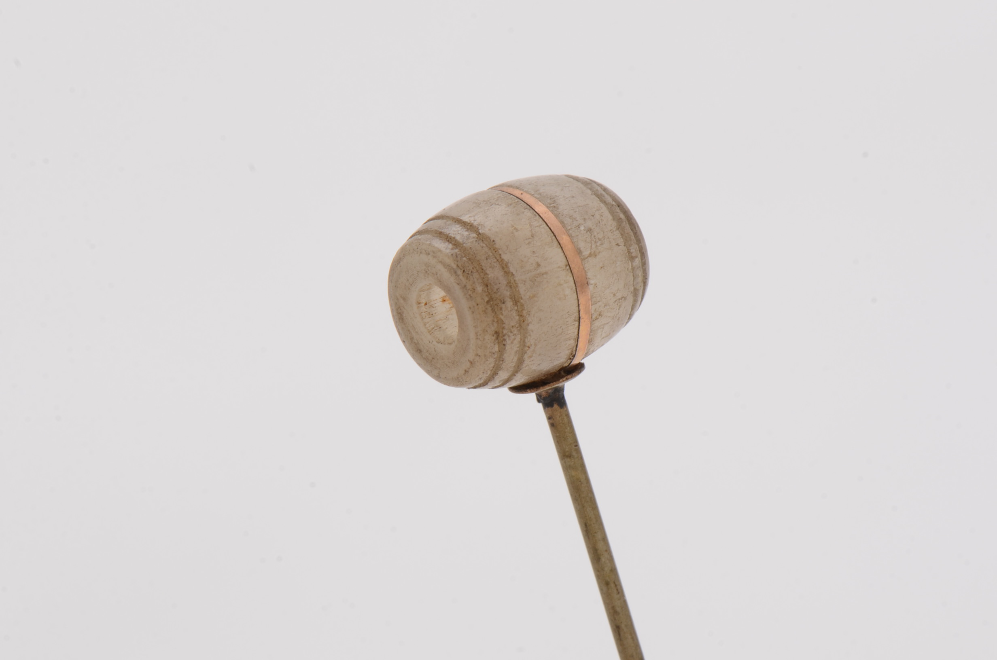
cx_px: 498
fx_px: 3524
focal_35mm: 128
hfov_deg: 16.1
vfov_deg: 10.7
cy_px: 330
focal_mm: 85
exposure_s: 1/125
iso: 200
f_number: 18
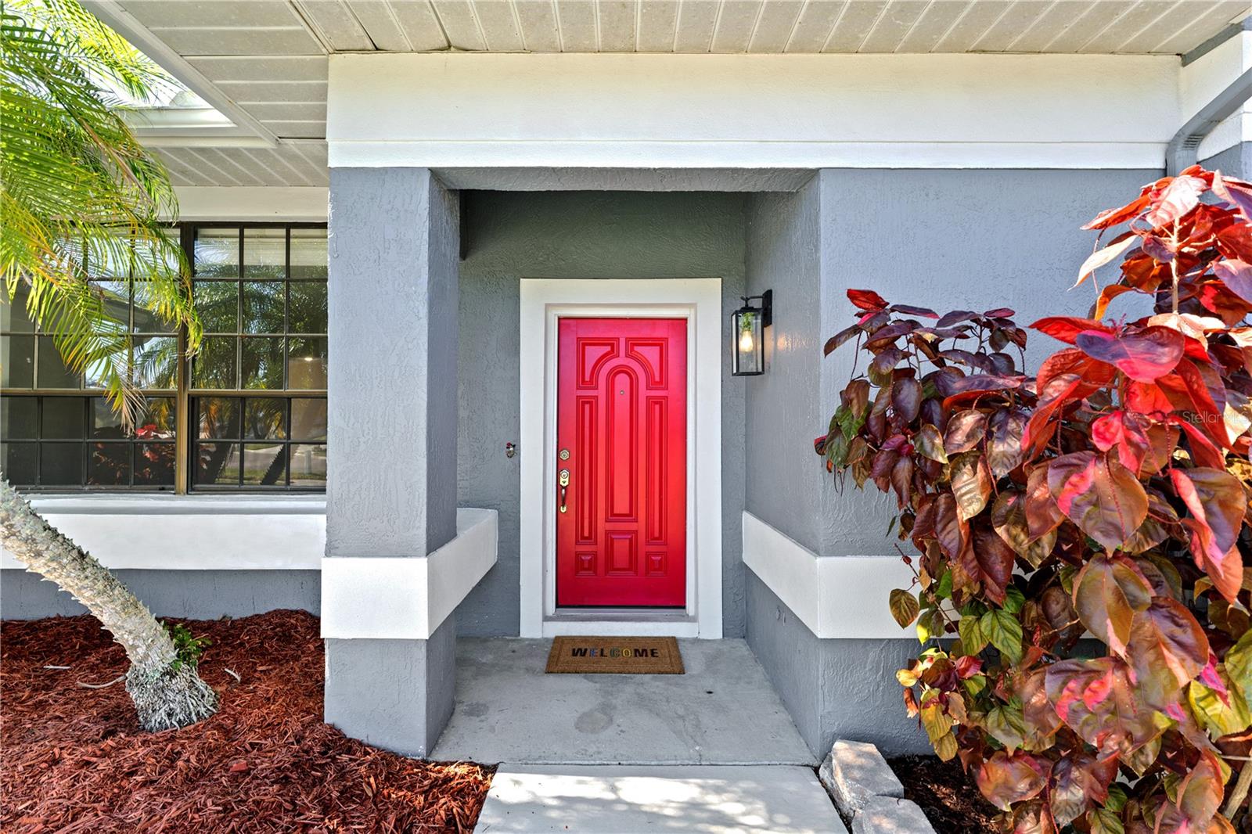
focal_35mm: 14
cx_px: 626
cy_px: 417
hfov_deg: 104.3
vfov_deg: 81.2
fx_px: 487
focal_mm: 14
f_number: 8
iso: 200
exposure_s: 1/30
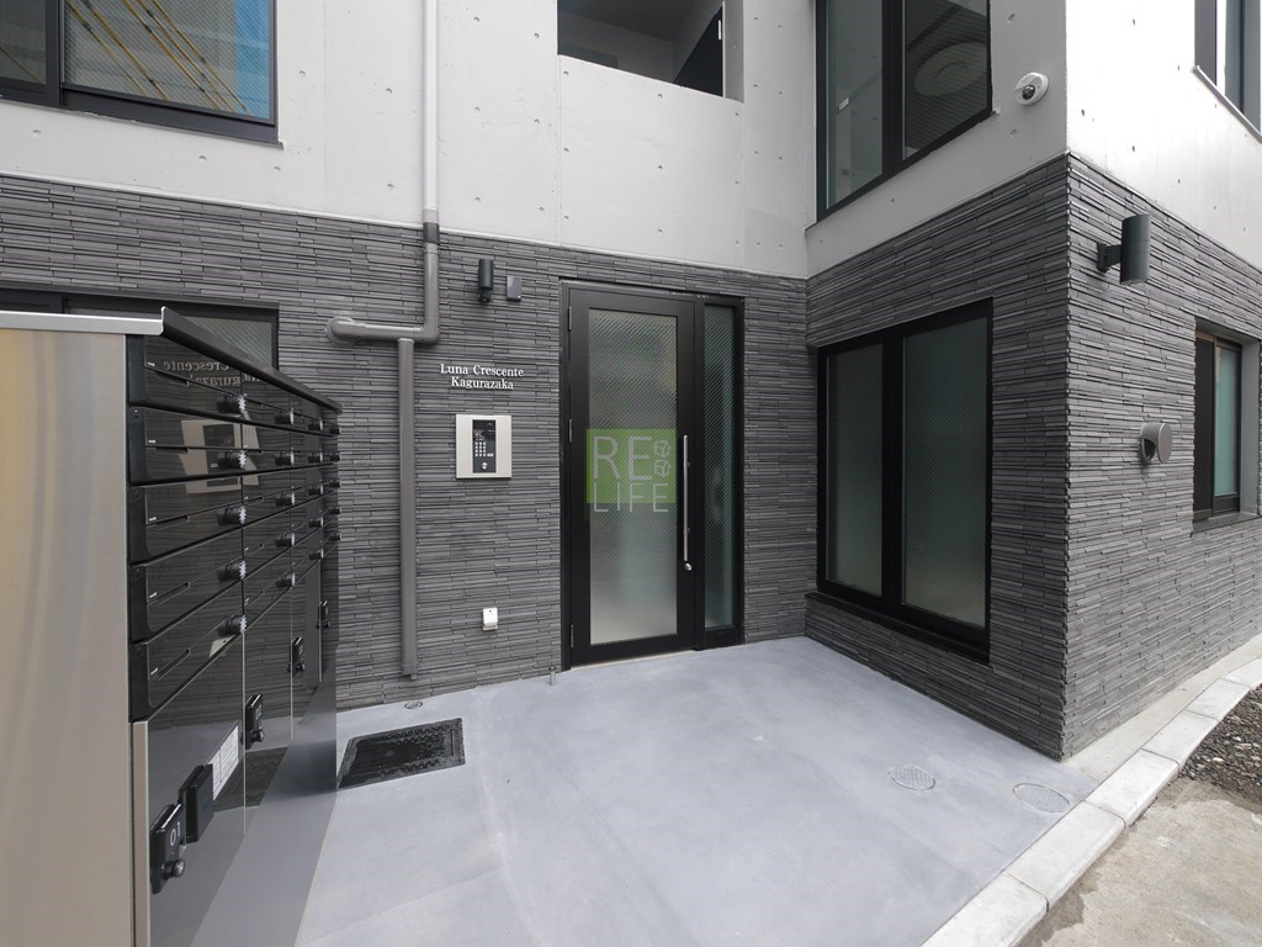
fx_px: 510
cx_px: 631
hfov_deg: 102.1
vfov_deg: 85.7
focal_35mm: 14
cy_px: 474
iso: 160
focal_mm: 7
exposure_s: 1/100
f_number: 4.5
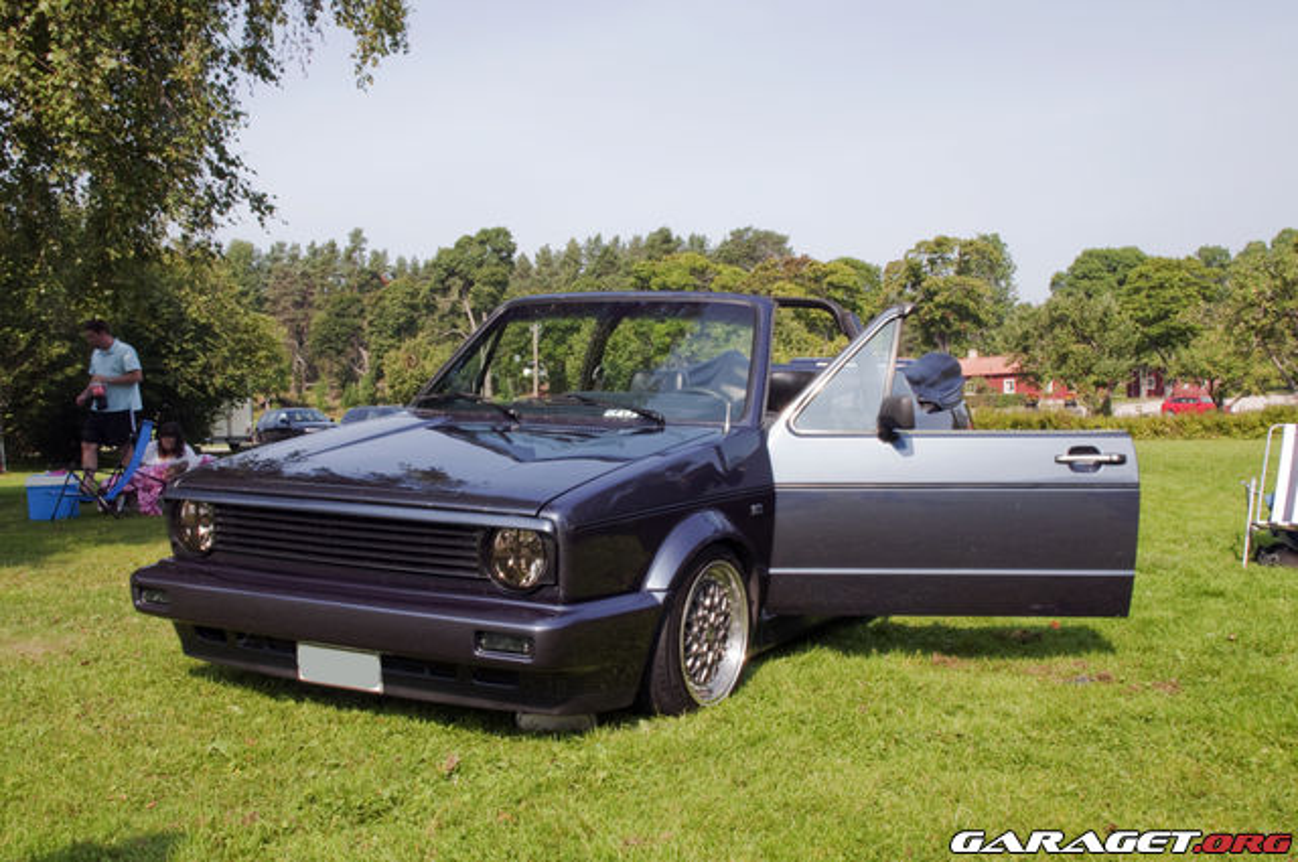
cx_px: 649
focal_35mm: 38
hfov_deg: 51.3
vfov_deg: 35.4
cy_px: 431
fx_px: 1350
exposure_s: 1/125
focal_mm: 25
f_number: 20
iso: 1000
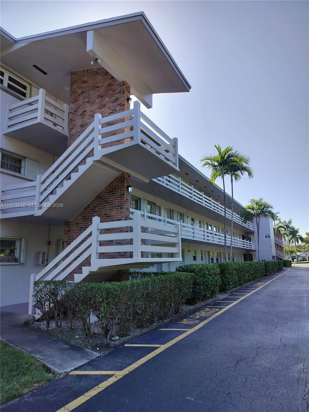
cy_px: 206
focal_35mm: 24
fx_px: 286
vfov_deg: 71.6
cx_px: 154
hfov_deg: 56.8
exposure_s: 1/655
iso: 50
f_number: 1.7
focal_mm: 5.24
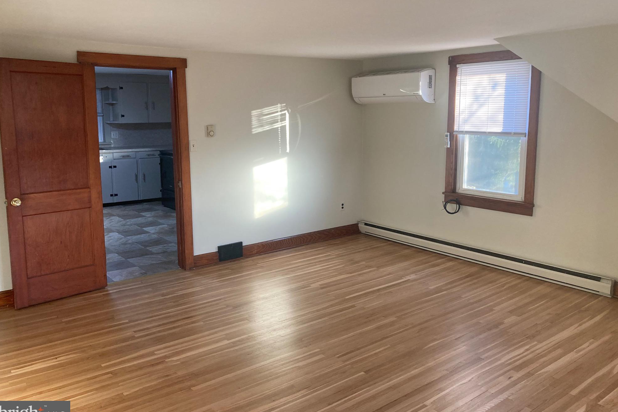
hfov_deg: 61.9
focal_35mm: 30
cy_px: 187
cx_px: 311
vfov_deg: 43.6
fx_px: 515
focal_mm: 3.99
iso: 80
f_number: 1.8
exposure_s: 1/77
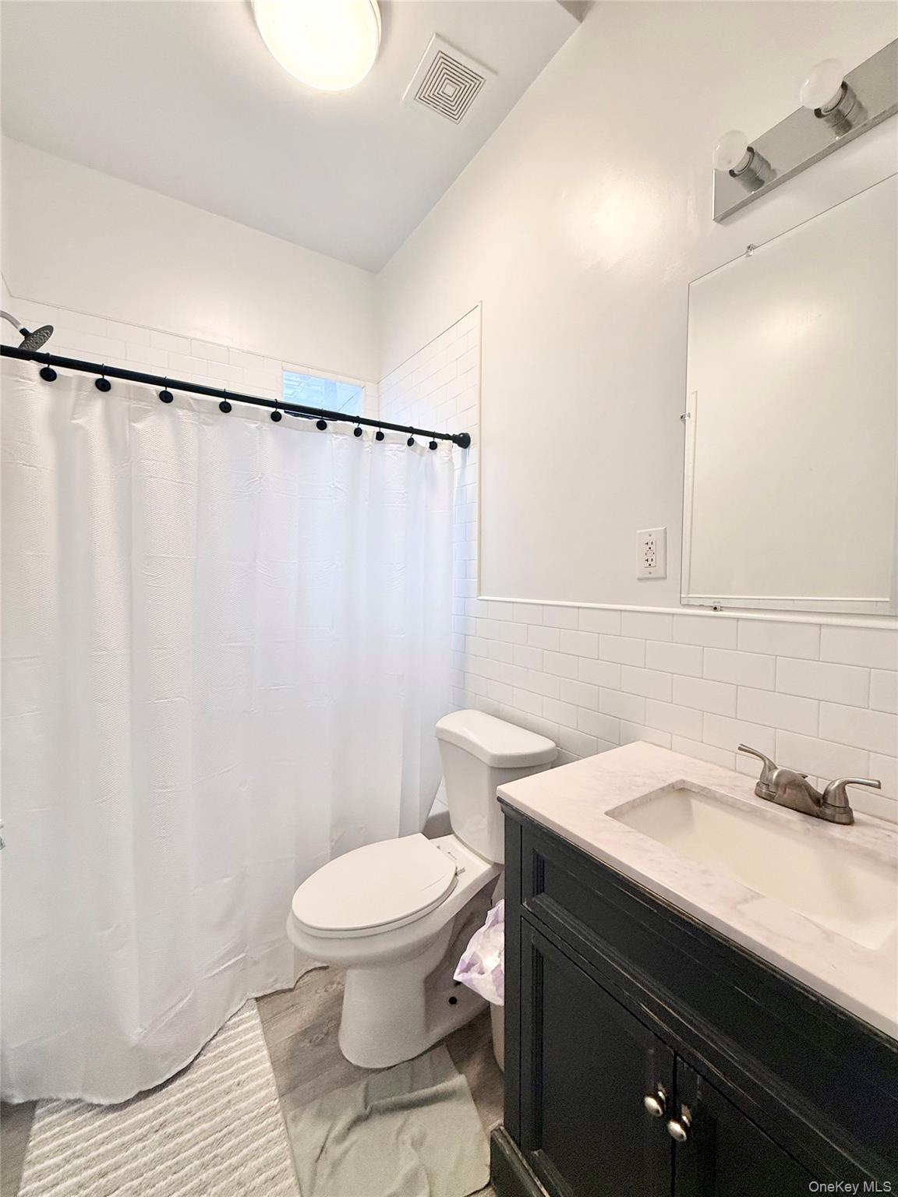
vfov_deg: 102.1
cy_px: 598
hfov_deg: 85.7
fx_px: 484
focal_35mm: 14
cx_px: 449
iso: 250
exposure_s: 1/120
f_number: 2.2
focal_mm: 2.22
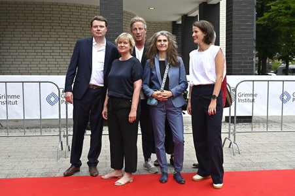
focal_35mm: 44
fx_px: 360
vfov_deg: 30.5
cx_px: 148
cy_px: 98
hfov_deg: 44.5
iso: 1000
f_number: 5.6
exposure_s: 1/500
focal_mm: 44
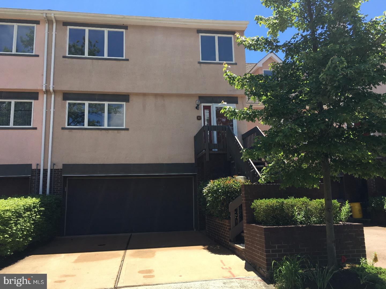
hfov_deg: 61.7
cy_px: 144
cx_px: 193
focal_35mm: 29
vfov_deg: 48.2
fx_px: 323
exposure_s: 1/845
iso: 25
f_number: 2.2
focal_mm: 4.15
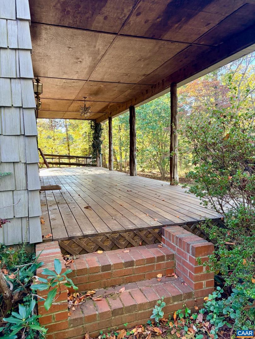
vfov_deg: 67.3
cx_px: 128
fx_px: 255
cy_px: 170
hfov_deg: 53.1
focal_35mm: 26
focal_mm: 5.96
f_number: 1.6
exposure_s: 1/165
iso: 125
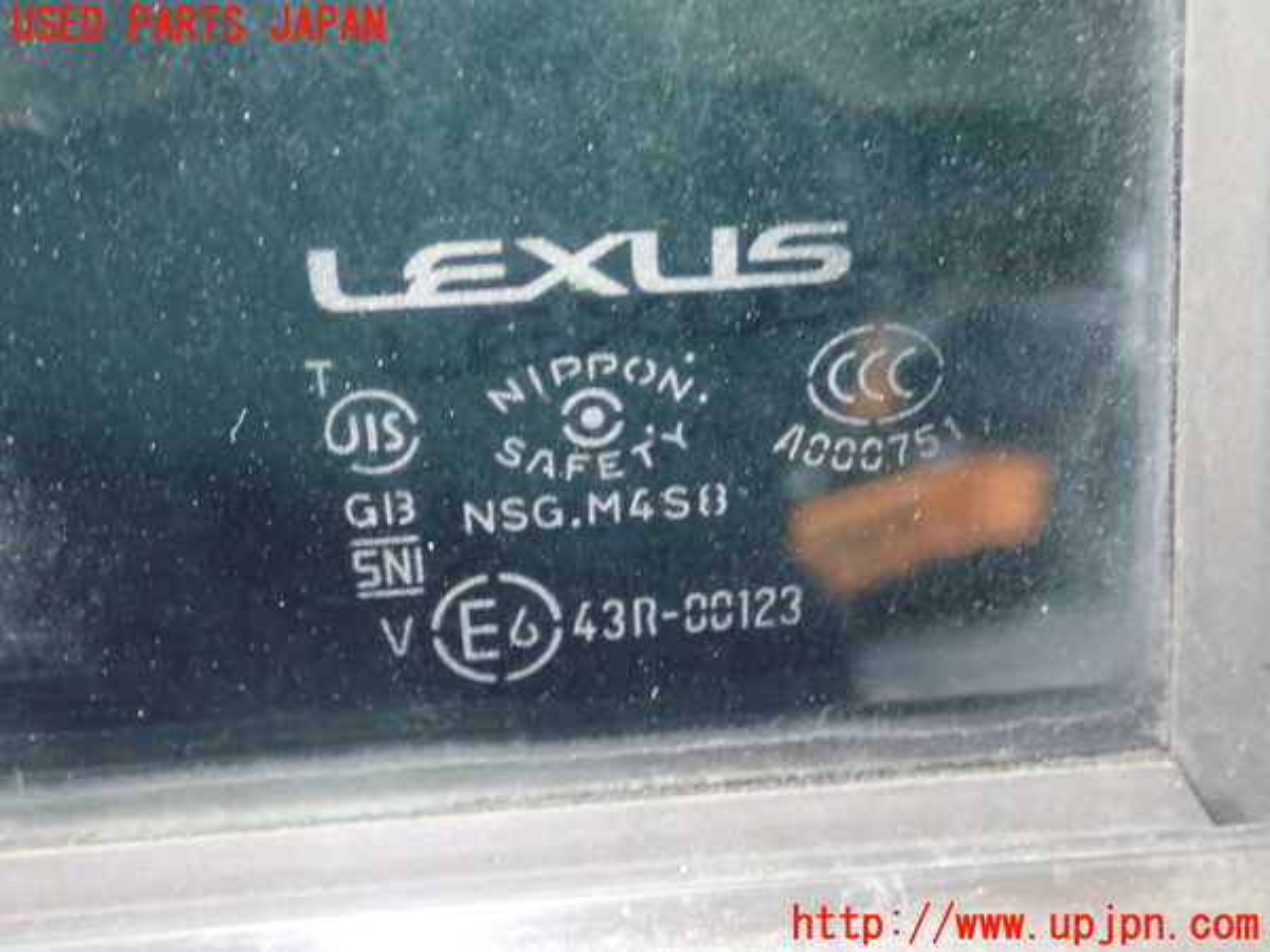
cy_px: 476
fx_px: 1578
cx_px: 635
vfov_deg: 33.6
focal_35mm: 43
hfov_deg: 43.9
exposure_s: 1/13
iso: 800
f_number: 2.9
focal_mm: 7.86
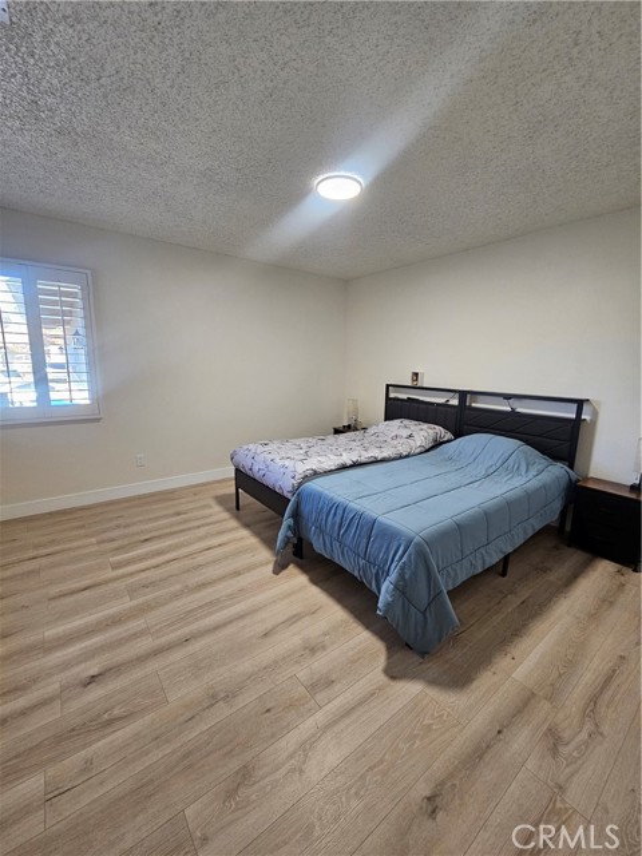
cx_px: 321
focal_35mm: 13
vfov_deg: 106.2
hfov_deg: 89.9
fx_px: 321
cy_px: 428
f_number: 2.2
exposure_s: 1/60
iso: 200
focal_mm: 2.2
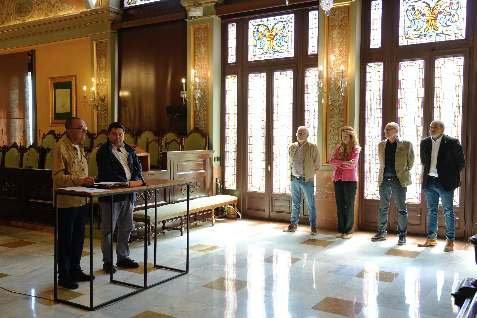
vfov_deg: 38.9
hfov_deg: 55.8
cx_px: 238
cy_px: 159
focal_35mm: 34
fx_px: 450
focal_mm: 34
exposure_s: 1/100
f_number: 4
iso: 1000
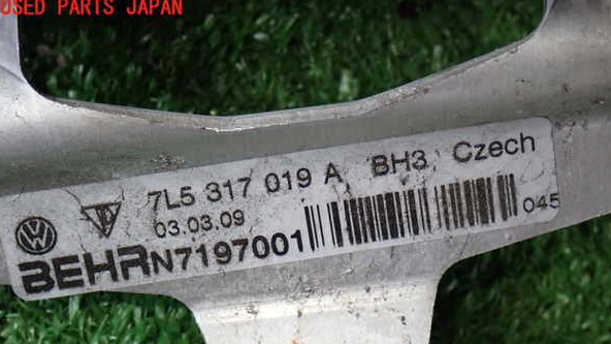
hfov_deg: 25.0
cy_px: 227
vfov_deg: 14.2
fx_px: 1377
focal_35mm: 85
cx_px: 304
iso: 400
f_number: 4.1
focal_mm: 13.65
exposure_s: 1/80
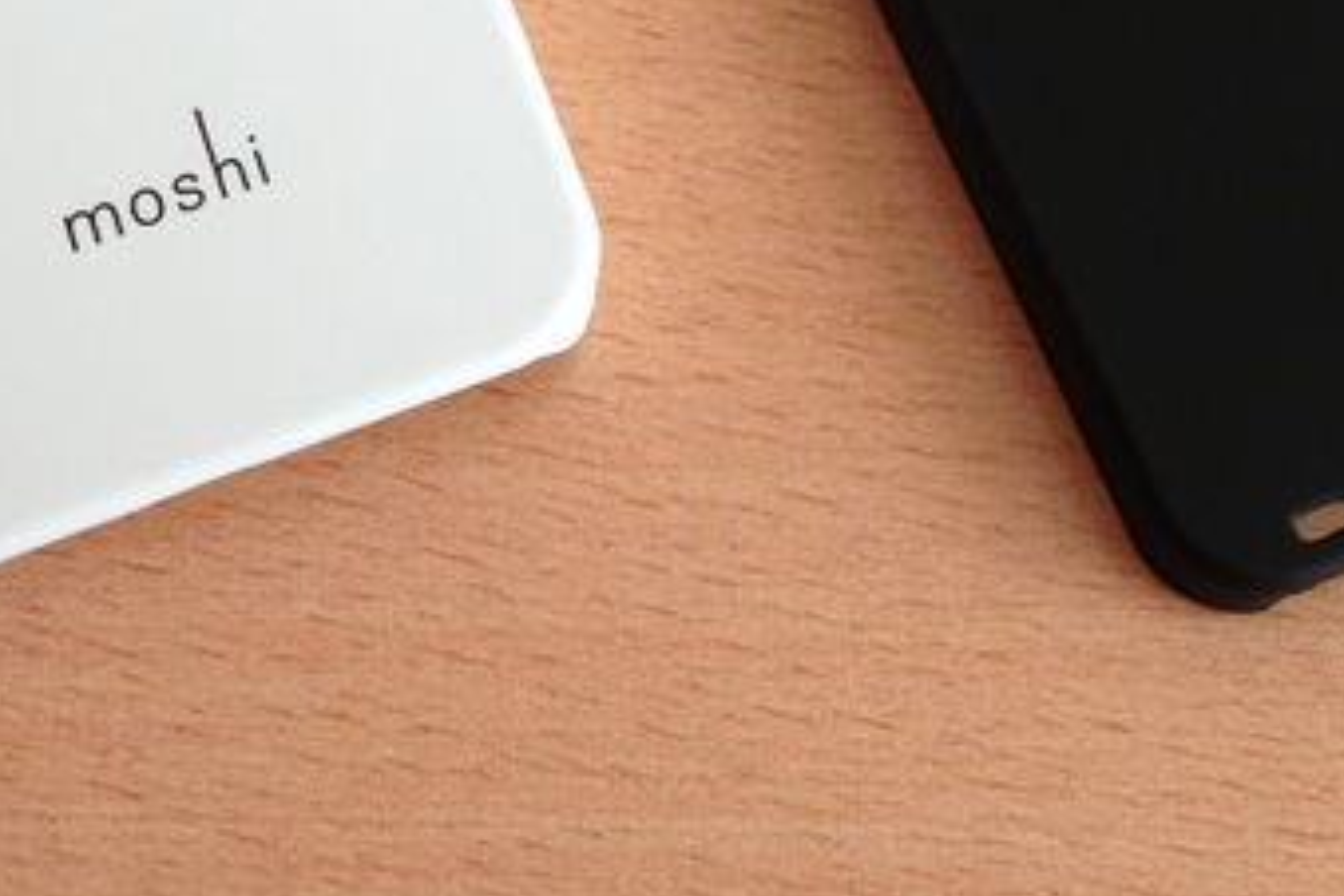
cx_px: 615
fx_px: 3210
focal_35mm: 86
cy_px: -99
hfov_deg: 23.6
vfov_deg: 15.5
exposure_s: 1/40
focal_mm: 4.28
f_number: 2.4
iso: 50
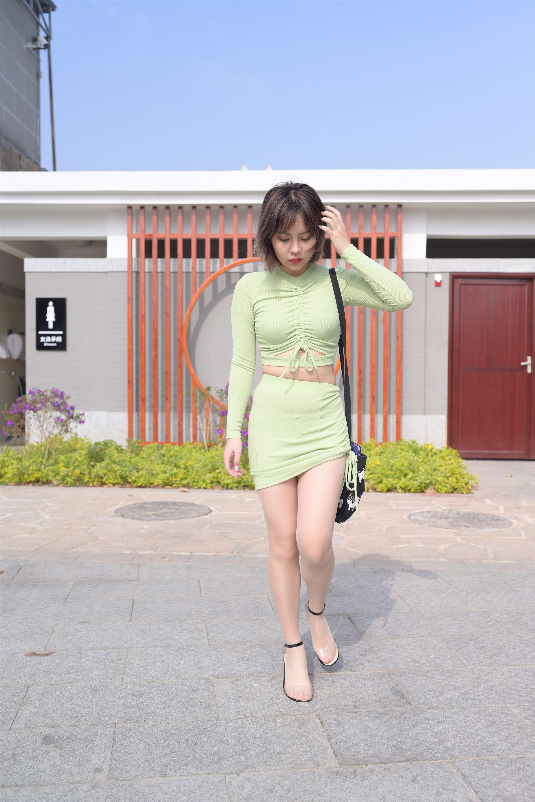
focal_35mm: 35
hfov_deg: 37.9
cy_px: 401
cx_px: 268
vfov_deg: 54.4
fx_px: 780
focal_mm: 35
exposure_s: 1/2000
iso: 250
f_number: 4
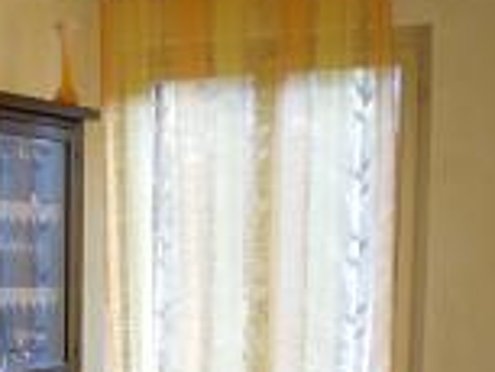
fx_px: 1317
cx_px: -81
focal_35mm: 92
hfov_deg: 20.1
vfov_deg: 15.6
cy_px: 427
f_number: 3.1
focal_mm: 6.3
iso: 200
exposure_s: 1/50
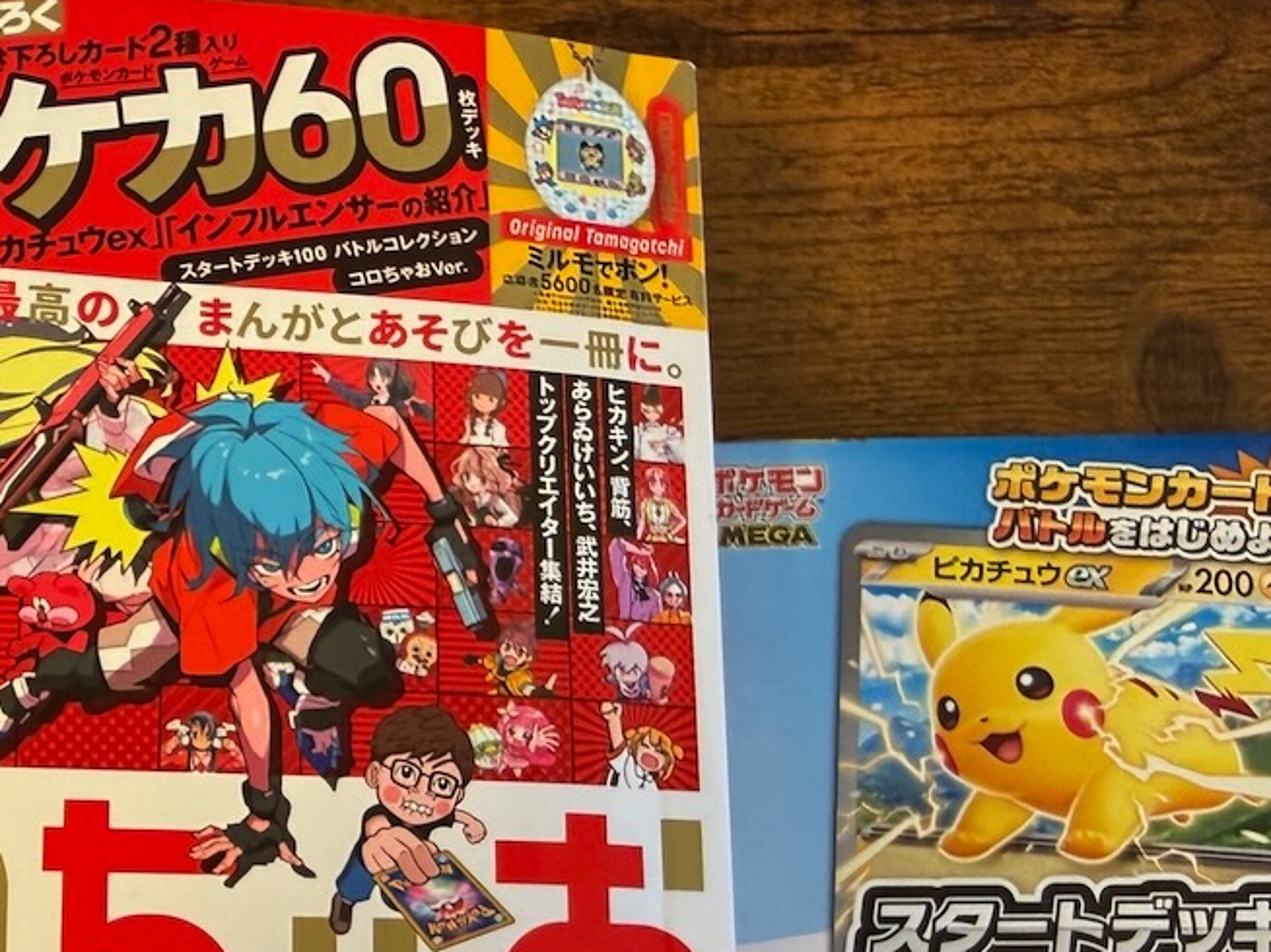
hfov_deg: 40.1
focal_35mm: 47
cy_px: 845
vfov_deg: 29.7
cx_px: 466
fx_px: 1725
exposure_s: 1/50
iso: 320
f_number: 2.2
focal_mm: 2.22
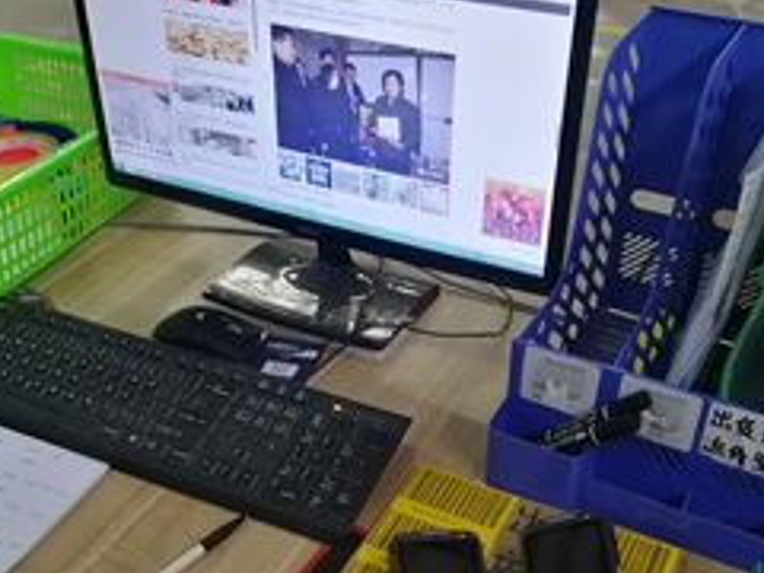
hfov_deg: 42.1
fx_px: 993
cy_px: 392
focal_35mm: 45
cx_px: 360
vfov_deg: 31.9
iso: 320
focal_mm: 3.95
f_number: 2.2
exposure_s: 1/33.3
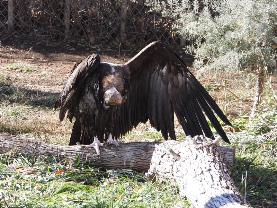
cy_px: 104
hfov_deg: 7.2
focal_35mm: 275
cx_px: 138
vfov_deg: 5.4
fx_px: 2201
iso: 125
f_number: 4.5
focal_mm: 49.5
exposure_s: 1/125
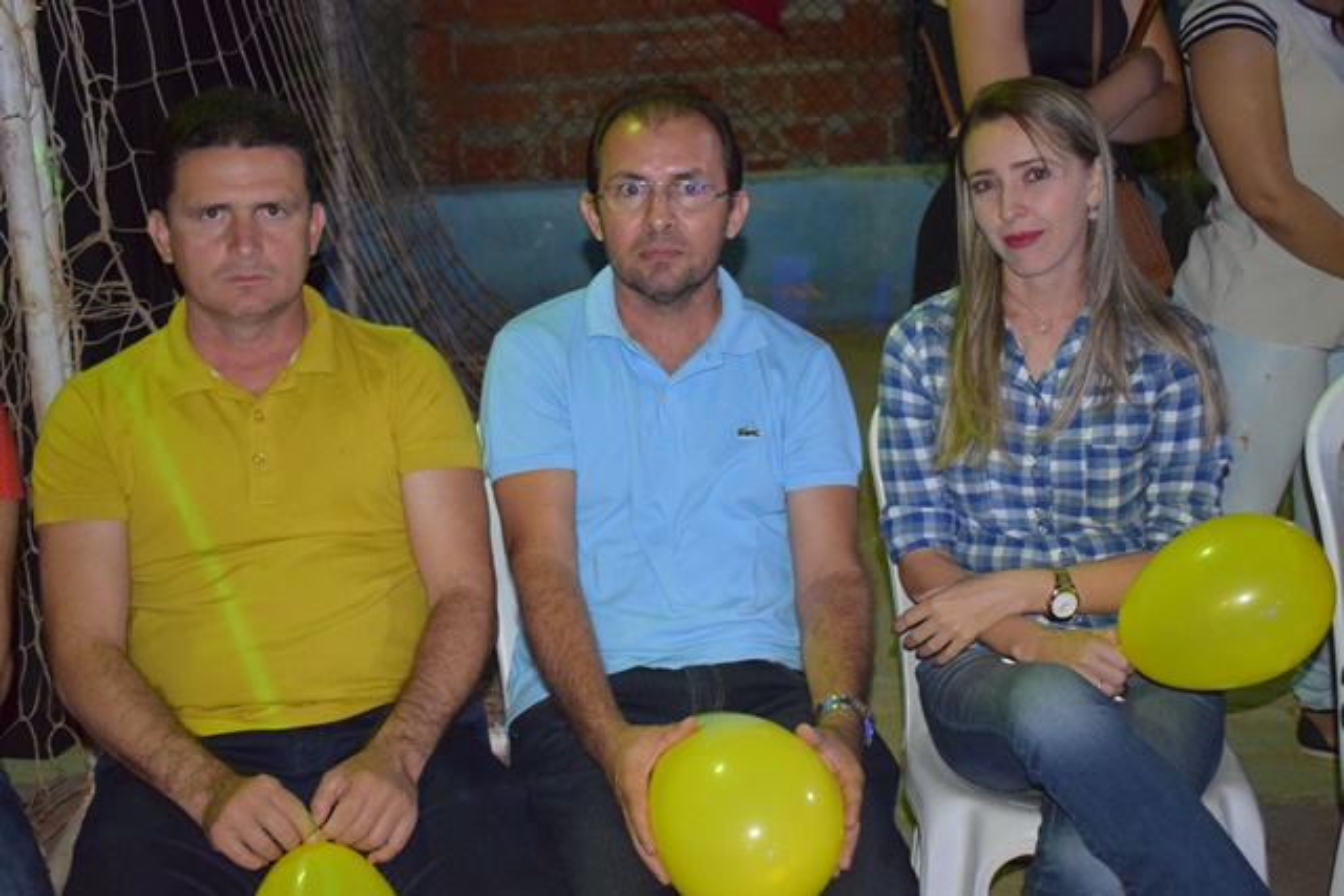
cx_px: 672
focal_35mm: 57
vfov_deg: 23.8
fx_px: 2128
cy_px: 448
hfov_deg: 35.0
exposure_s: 1/60
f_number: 4.8
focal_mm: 38
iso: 3200
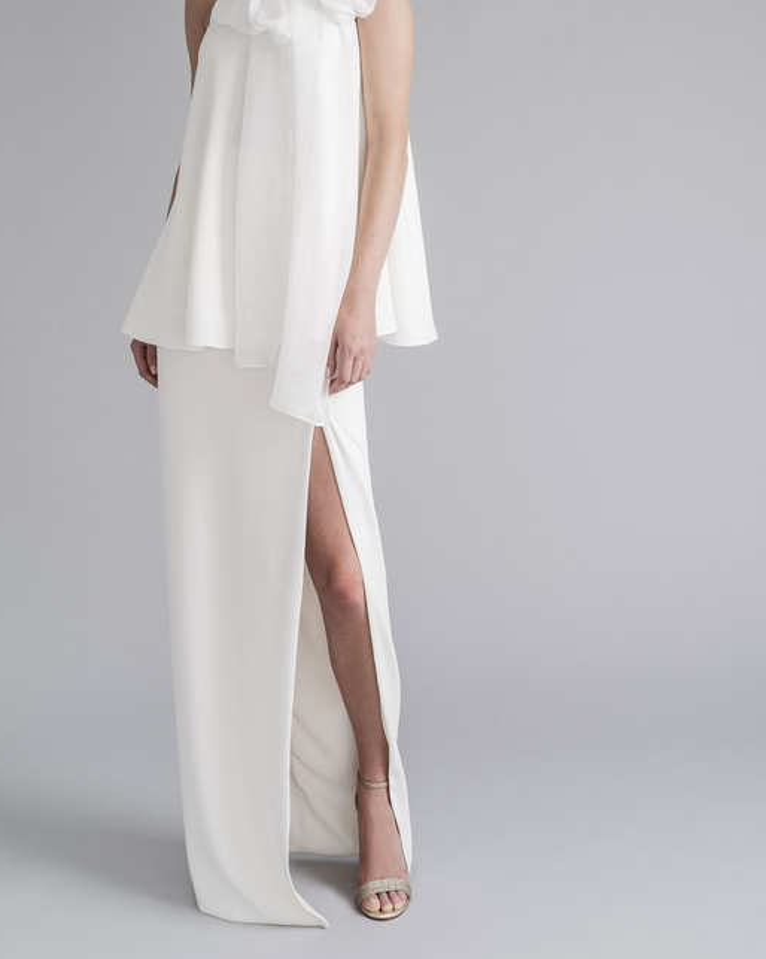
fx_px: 2070
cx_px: 287
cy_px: 243
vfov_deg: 25.8
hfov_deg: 20.9
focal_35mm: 73
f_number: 9
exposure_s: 1/125
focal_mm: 50
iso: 80
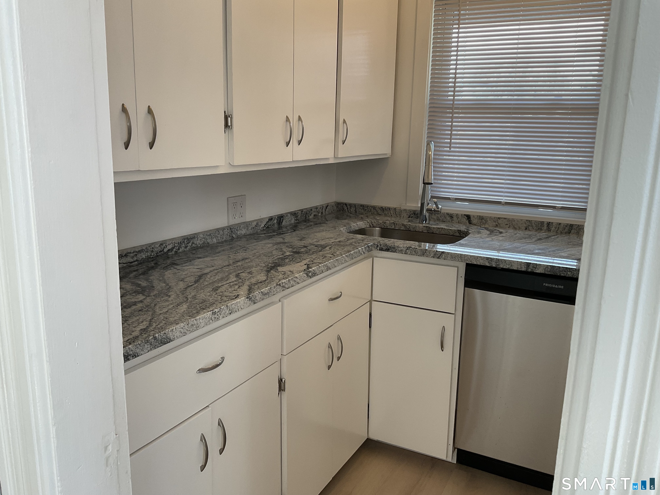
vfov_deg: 48.2
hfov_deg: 61.7
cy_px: 248
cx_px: 330
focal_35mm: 29
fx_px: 553
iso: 40
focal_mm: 3
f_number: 1.8
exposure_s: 1/60
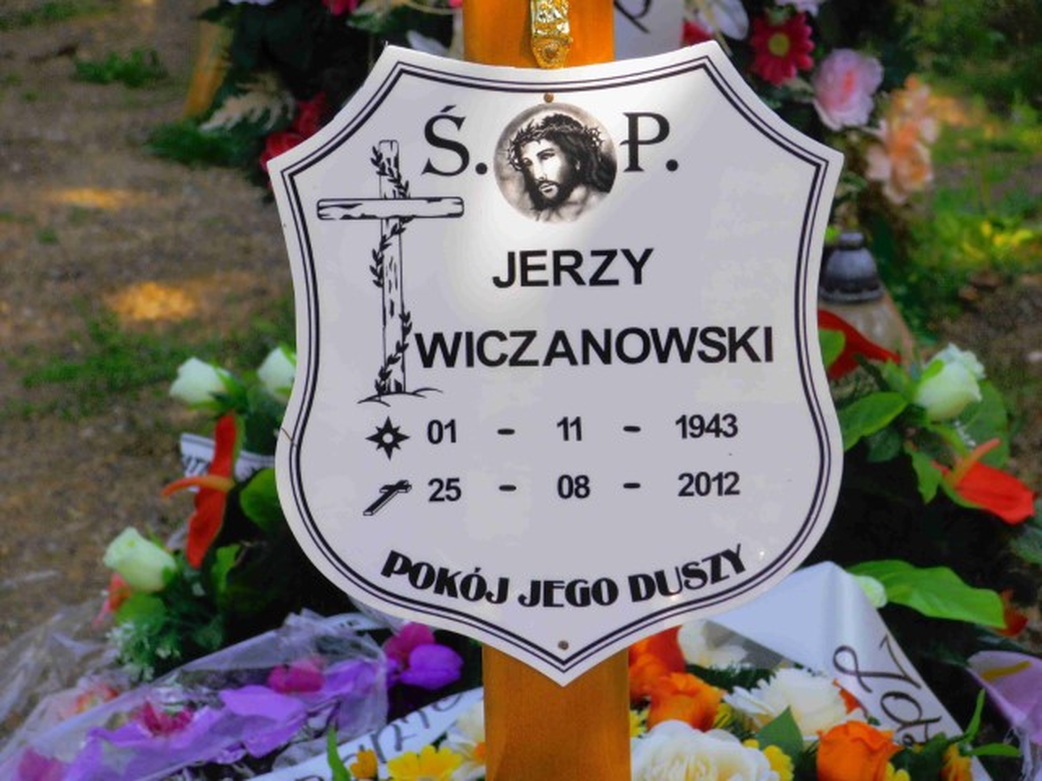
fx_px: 5960
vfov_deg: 7.5
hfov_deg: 10.0
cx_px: 521
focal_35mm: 198
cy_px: 390
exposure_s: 1/250
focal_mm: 35.05
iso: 80
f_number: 5.8
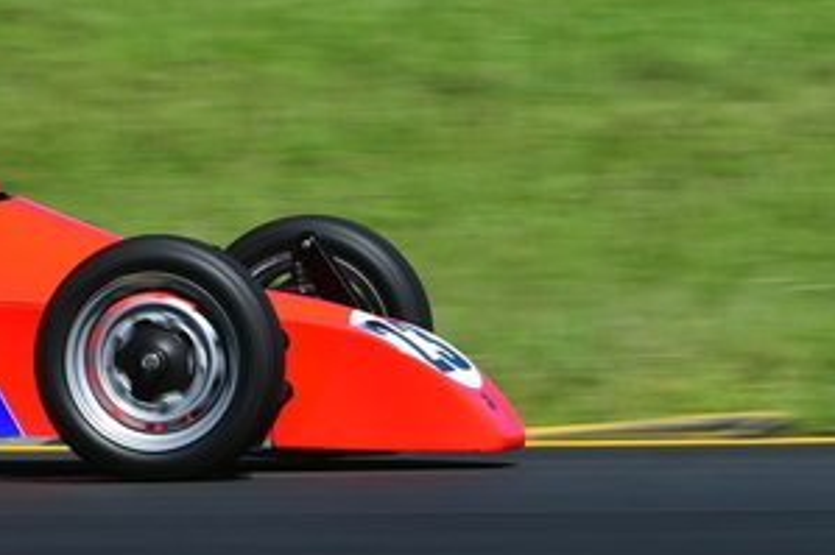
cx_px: -145
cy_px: -88
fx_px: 22346
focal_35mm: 964
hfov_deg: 2.1
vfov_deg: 1.4
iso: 160
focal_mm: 240
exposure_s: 1/250
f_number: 11
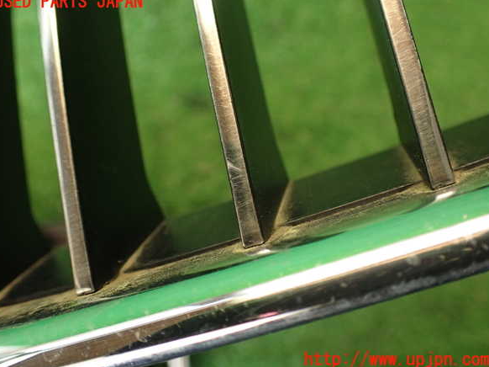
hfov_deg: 55.4
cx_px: 242
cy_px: 181
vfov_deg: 42.9
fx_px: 466
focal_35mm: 33
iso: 250
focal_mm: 5.79
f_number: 2.4
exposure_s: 1/30
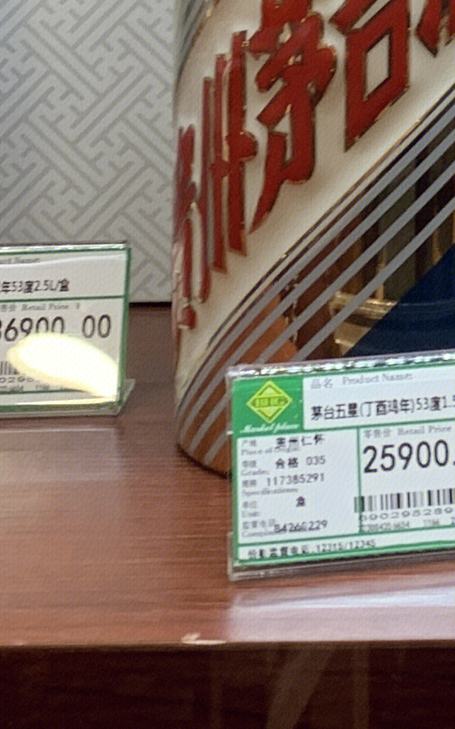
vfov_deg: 14.9
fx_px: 2581
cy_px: -379
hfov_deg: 9.5
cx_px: 893
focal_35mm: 130
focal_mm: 4.25
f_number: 1.8
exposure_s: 1/50
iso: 64
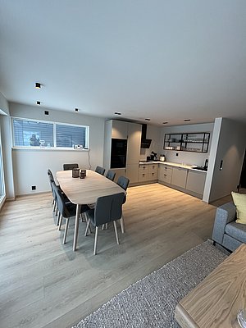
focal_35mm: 13
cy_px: 164
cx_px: 123
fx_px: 123
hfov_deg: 89.9
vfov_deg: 106.2
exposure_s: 1/100
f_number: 1.8
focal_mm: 1.57
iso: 100
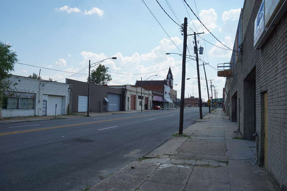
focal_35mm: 30
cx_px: 144
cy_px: 96
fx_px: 239
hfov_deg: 61.9
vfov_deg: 43.6
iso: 100
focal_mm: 20
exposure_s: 1/320
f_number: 8
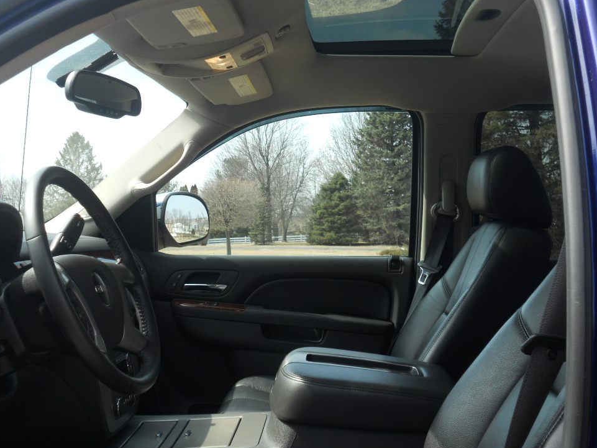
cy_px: 217
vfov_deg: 29.7
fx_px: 845
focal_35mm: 49
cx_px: 294
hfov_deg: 38.9
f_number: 4.3
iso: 80
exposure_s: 1/160
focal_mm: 8.2
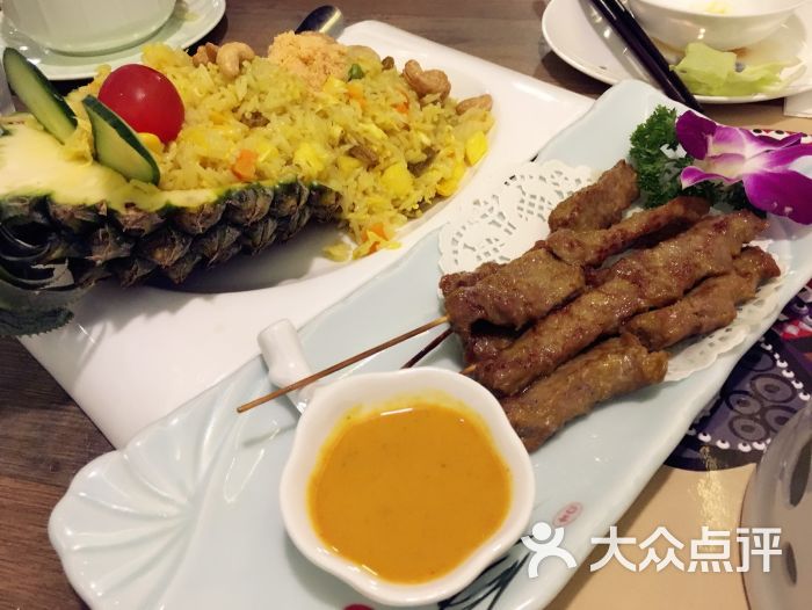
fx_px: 681
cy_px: 305
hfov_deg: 61.6
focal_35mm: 29
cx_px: 406
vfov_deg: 48.3
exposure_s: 1/25
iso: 200
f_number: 2.2
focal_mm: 4.15
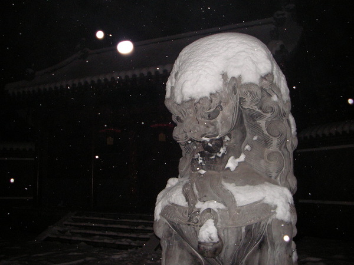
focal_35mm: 38
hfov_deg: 49.0
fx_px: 389
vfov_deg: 37.7
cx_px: 177
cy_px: 132
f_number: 3.3
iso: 200
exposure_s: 1/30
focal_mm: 6.3
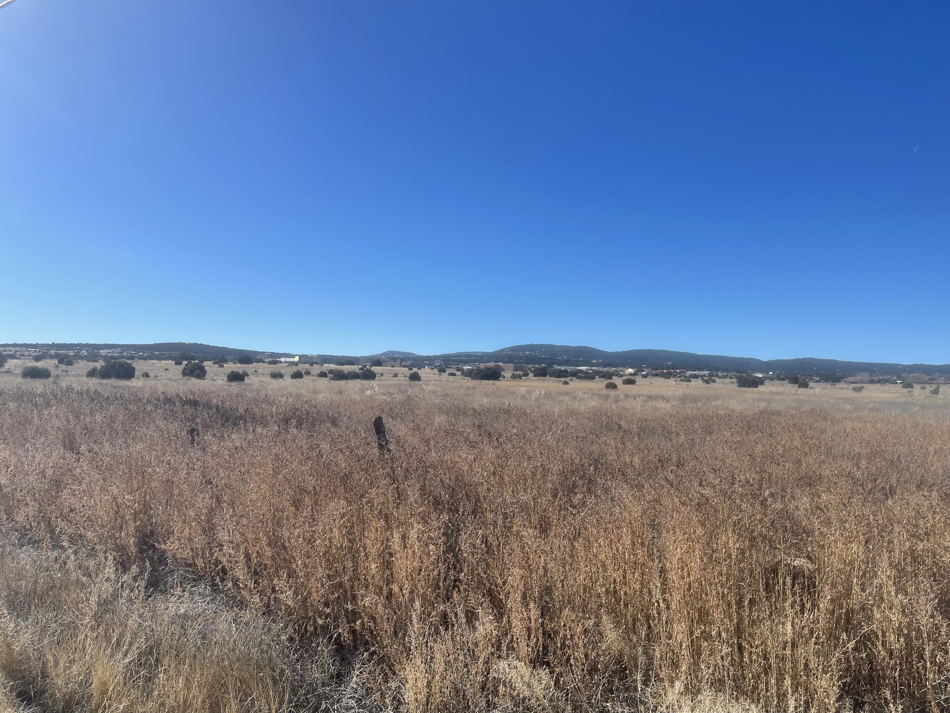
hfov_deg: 69.4
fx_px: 686
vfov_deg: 54.9
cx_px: 475
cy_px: 356
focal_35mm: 25
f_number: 1.6
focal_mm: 5.1
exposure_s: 1/4049
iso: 32
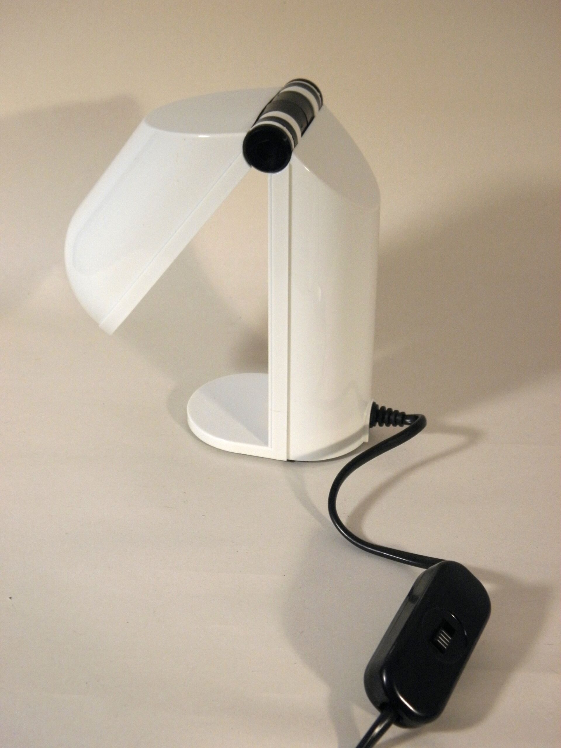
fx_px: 1080
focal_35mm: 50
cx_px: 280
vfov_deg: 38.2
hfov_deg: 29.1
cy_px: 374
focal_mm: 9.1
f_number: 4
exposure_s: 1/40
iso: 200
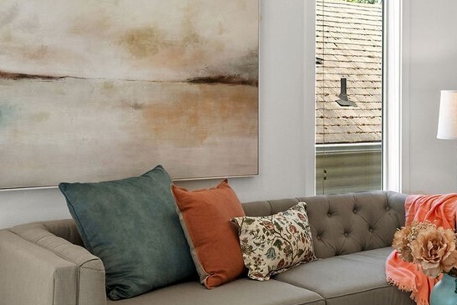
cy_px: 112
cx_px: 462
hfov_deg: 30.0
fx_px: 787
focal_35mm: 62
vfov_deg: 21.9
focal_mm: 20
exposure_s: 1/10
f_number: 7.1
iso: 320
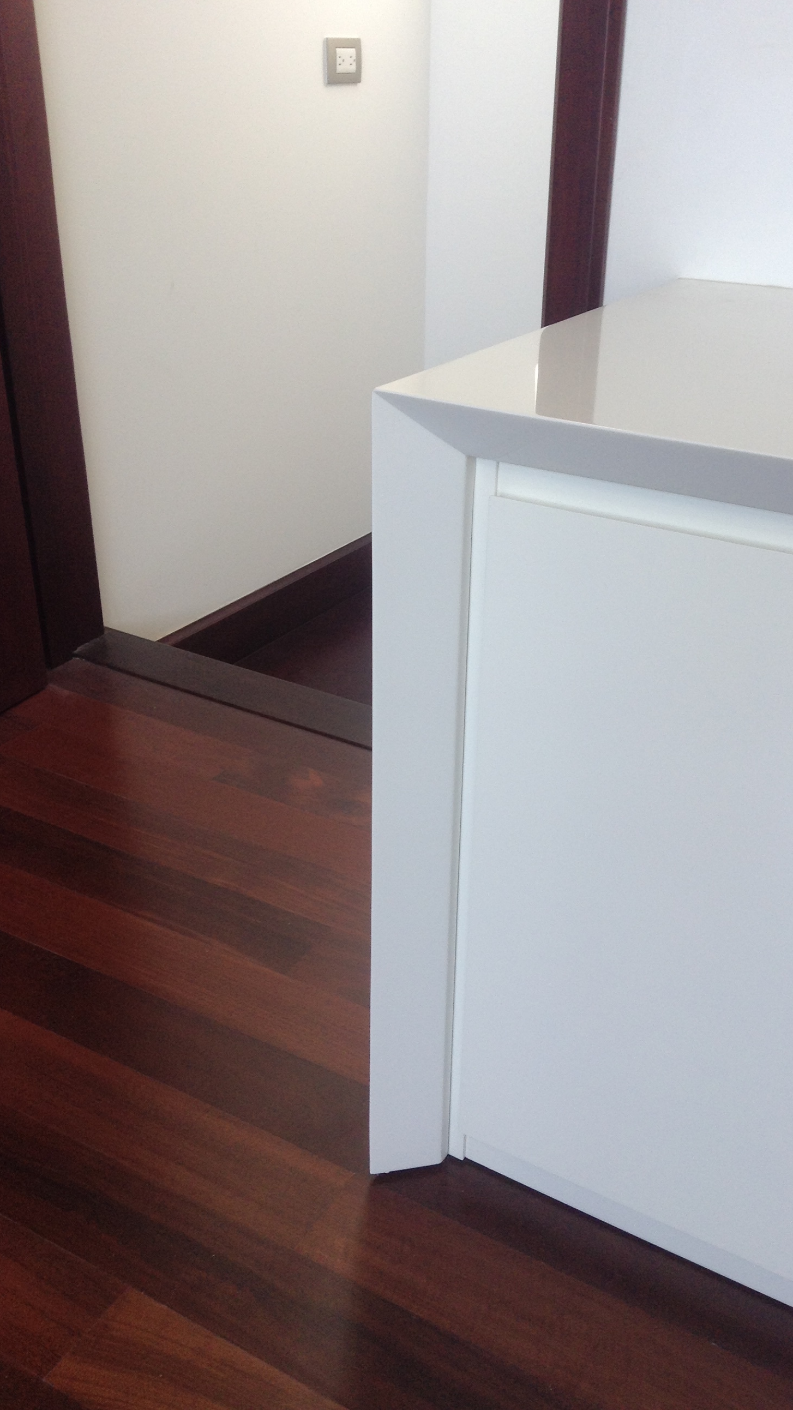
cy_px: 706
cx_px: 457
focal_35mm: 36
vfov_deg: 55.3
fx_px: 1346
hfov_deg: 32.8
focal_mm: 3.3
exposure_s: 1/121
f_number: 2.4
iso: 32
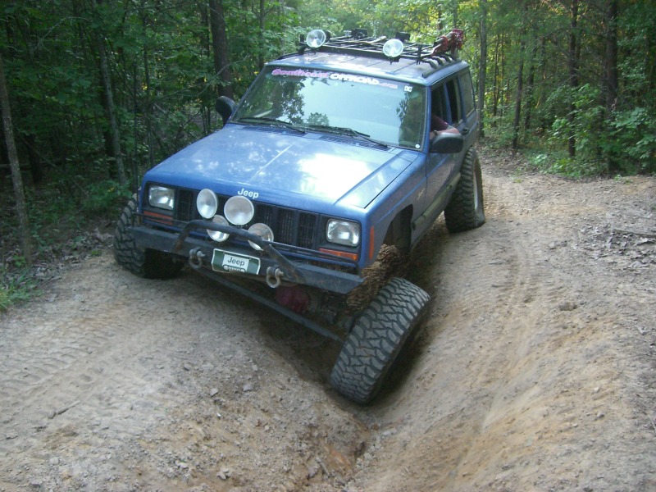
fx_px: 720
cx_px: 328
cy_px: 246
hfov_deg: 49.0
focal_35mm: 38
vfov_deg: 37.7
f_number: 2.7
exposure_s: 1/80
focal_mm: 6.2
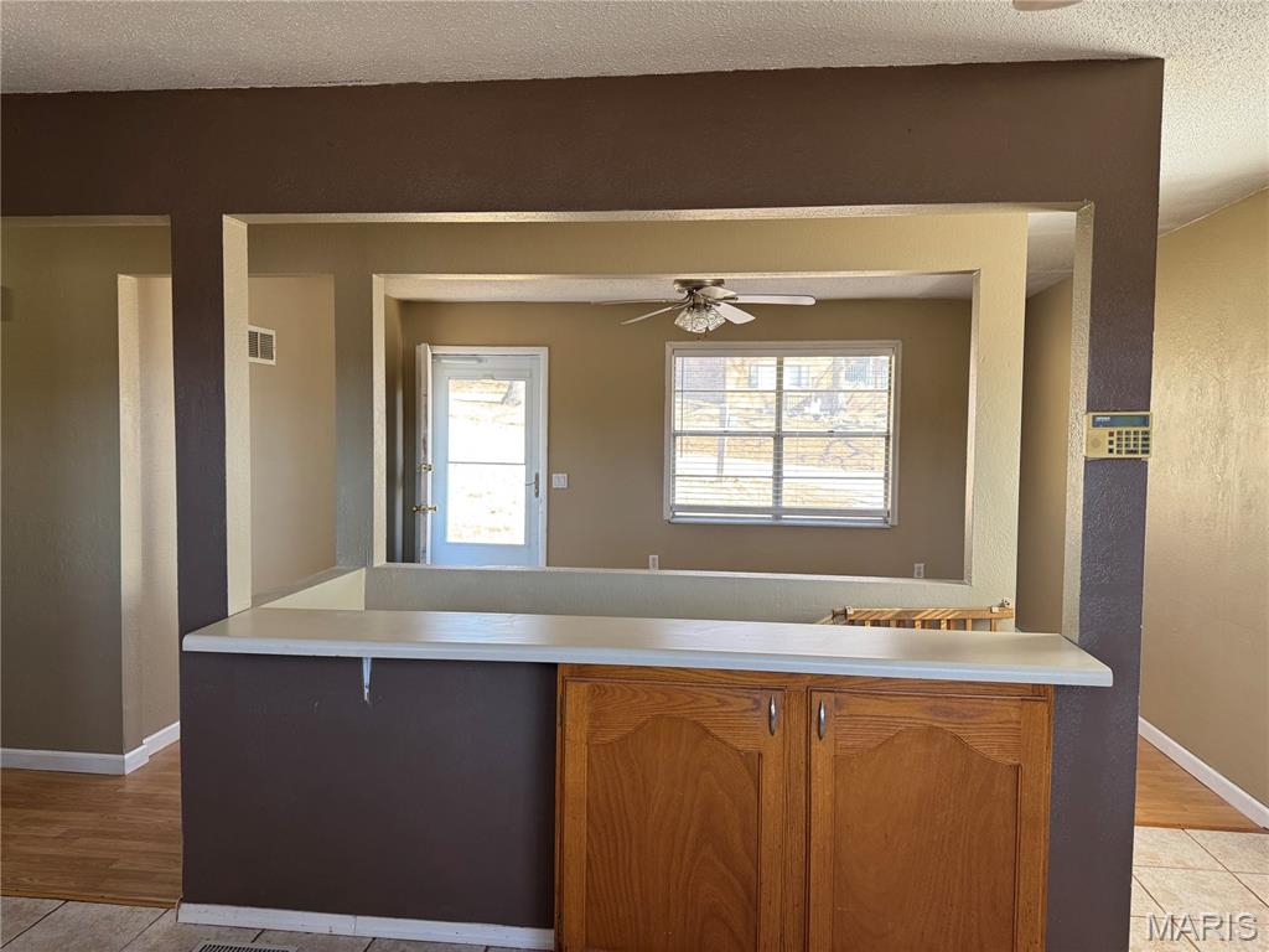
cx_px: 634
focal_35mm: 24
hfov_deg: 71.6
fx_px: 880
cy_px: 476
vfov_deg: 56.8
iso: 125
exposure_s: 1/121
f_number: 1.78
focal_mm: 6.76
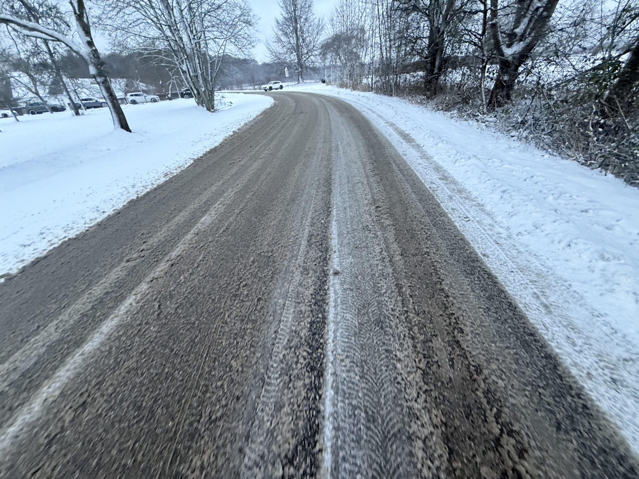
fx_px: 258
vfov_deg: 85.7
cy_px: 240
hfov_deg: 102.1
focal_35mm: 14
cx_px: 320
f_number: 2.2
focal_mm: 2.22
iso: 320
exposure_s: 1/99
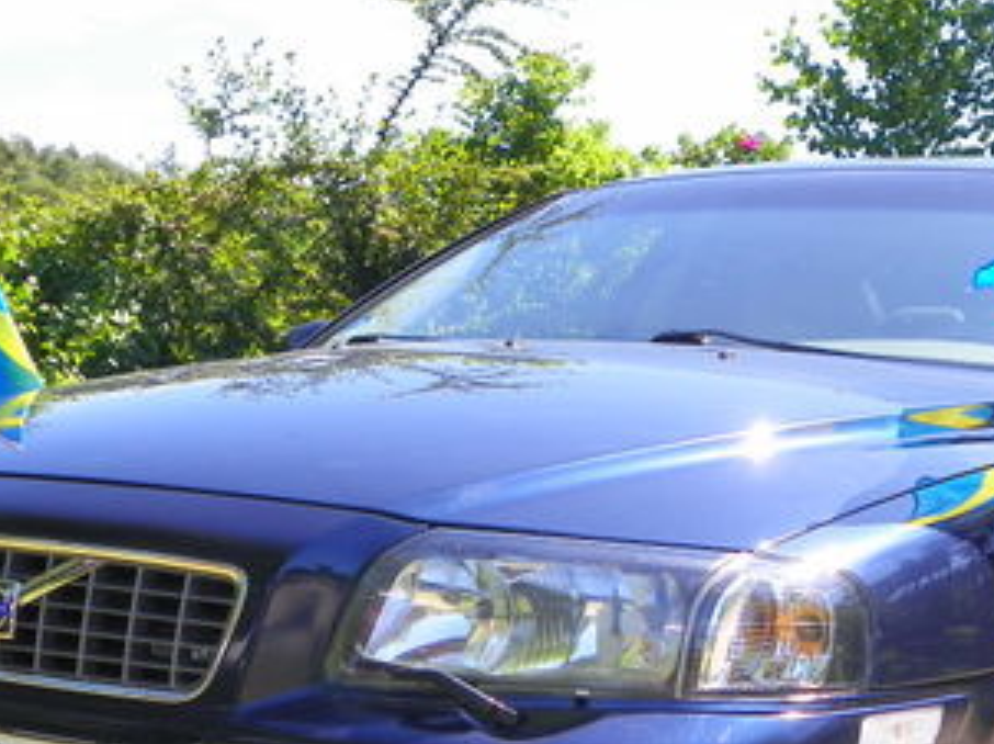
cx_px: 517
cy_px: 484
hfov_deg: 27.8
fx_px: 2008
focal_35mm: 70
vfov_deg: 20.9
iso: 64
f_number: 3.2
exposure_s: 1/250
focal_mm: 5.9
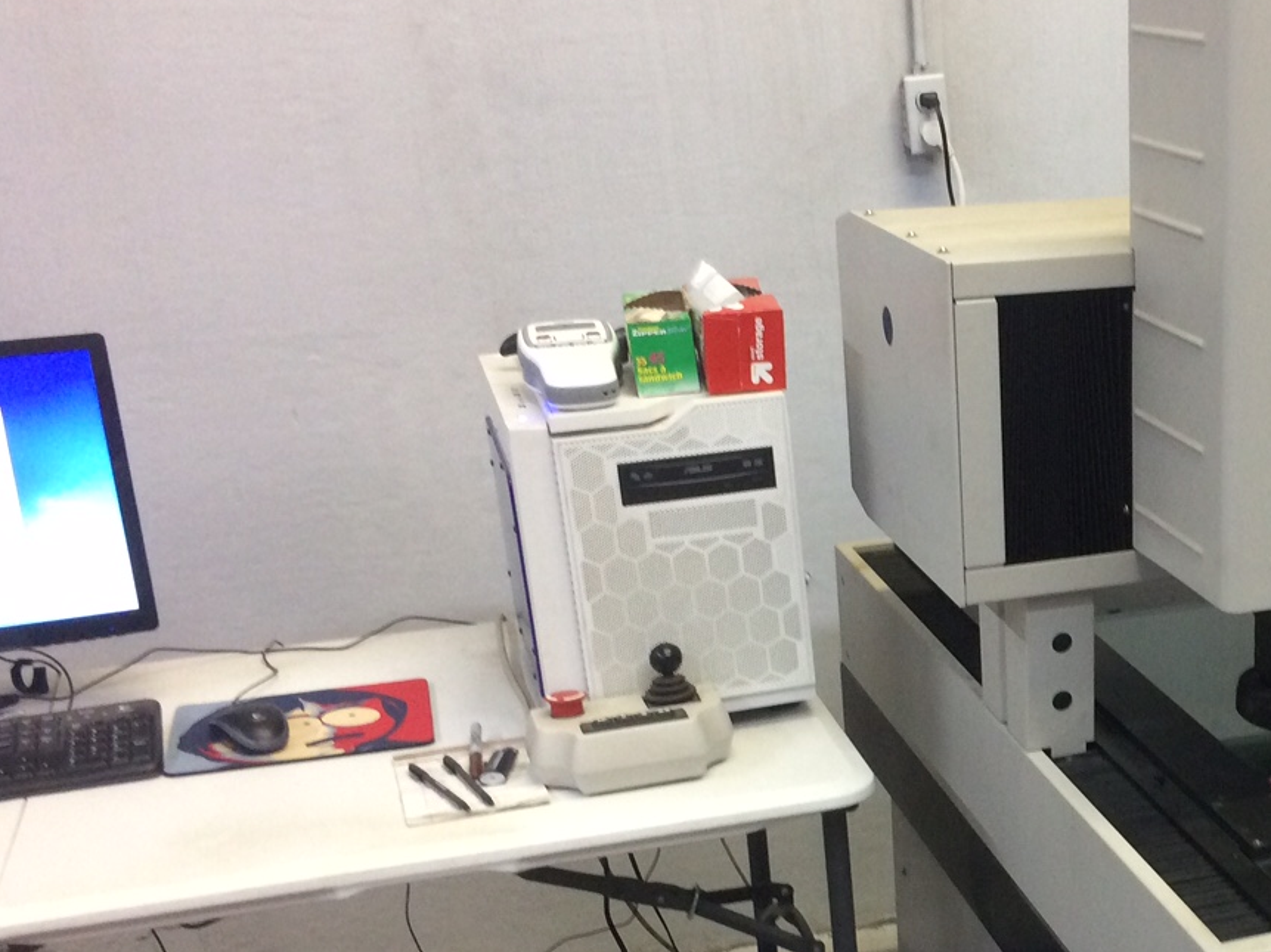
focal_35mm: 55
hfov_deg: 32.9
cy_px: 692
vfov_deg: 26.3
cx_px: 1172
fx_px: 2019
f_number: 2.2
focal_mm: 4.15
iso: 200
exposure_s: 1/30
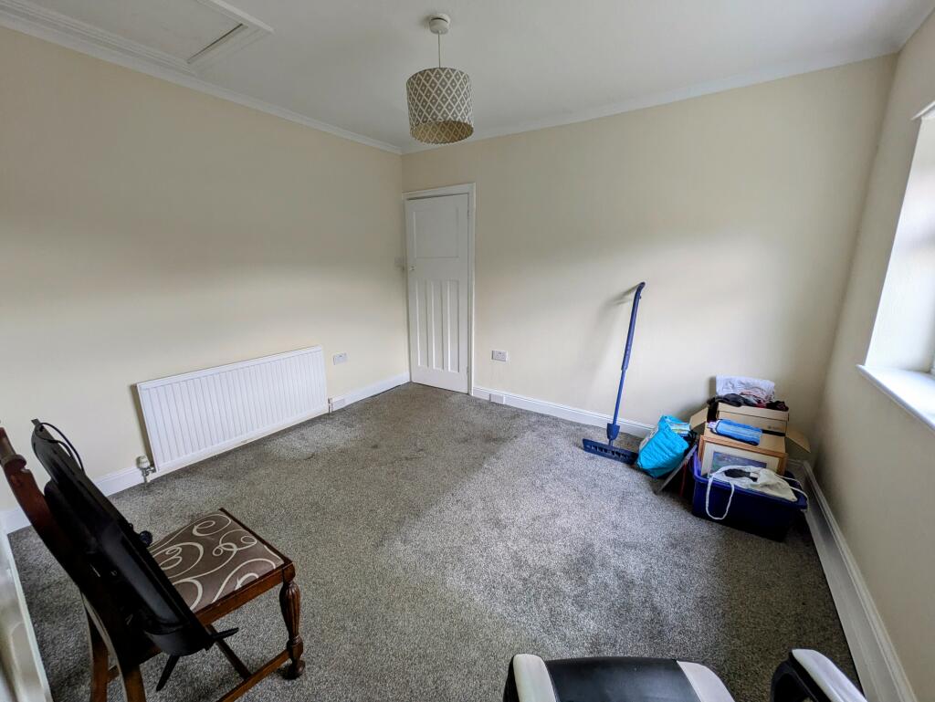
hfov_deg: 102.0
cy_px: 351
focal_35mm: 14
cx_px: 468
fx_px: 378
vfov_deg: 85.7
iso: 48
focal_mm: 1.83
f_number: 2.2
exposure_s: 1/25
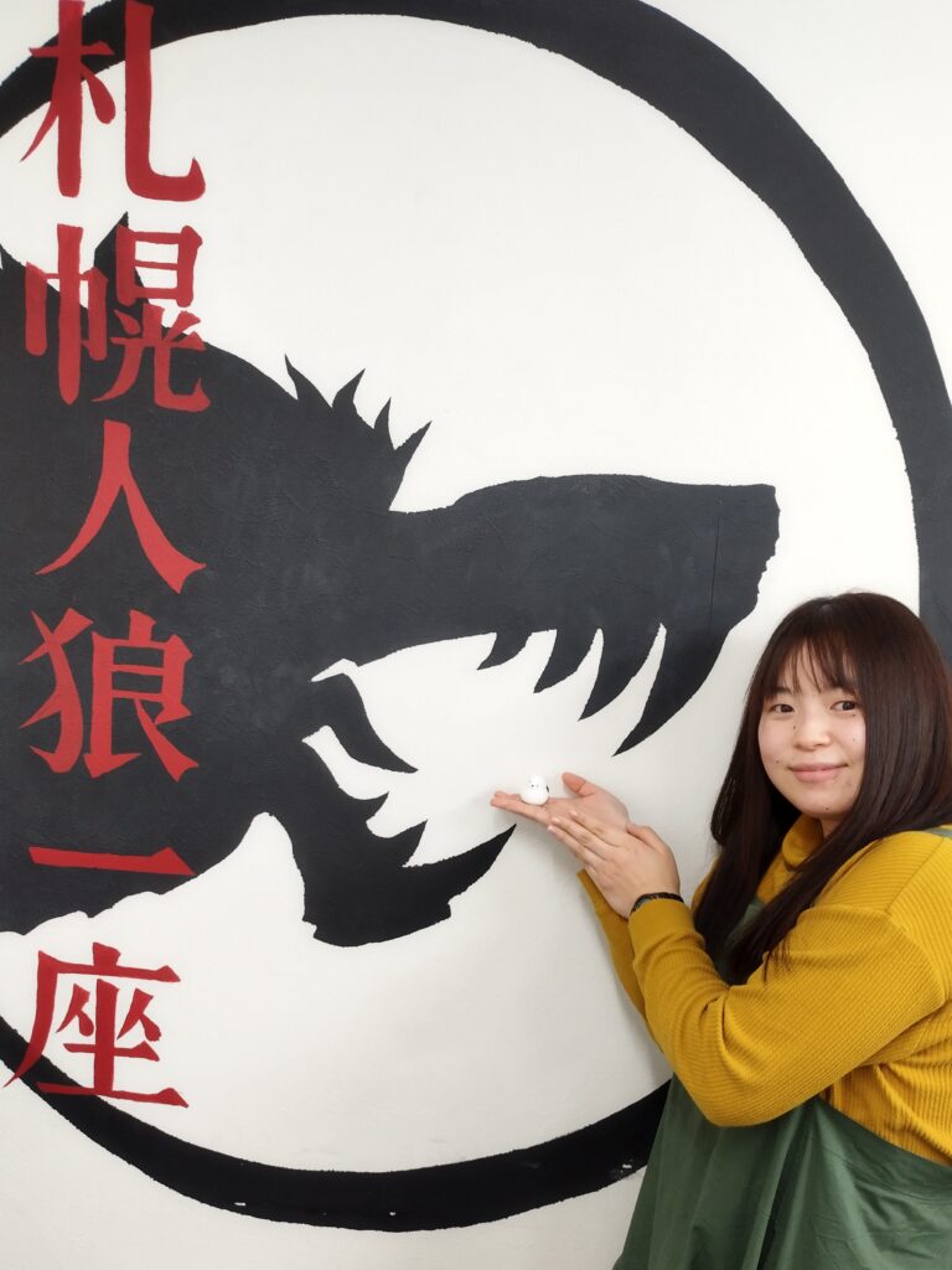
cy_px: 635
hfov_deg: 51.4
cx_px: 476
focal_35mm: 27
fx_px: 990
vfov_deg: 65.3
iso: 166
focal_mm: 4.7
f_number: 1.79
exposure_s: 1/50
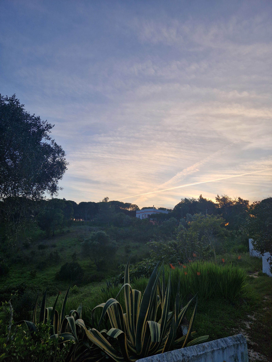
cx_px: 136
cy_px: 181
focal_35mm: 23
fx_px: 241
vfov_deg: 73.9
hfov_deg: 58.9
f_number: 1.8
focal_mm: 5.4
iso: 50
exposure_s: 1/366
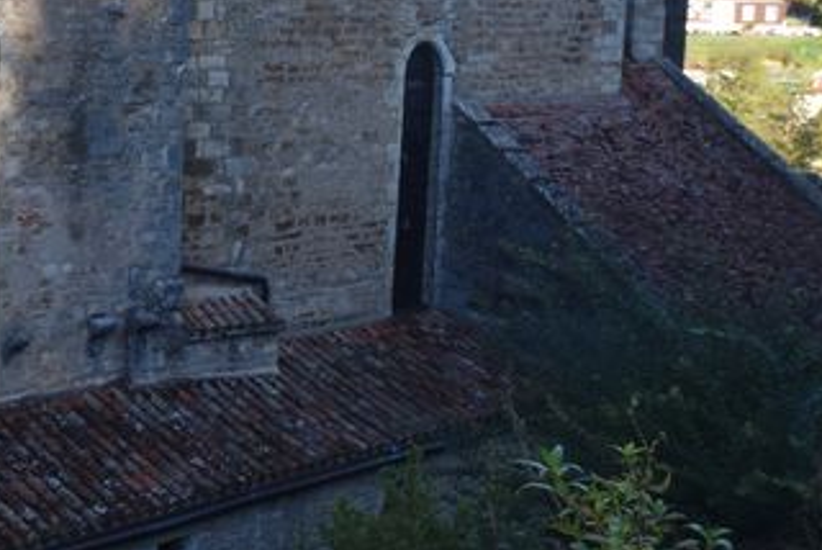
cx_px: -167
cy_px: 57
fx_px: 1348
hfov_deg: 29.2
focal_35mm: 59
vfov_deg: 22.5
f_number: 8
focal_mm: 12
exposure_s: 1/250
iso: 280
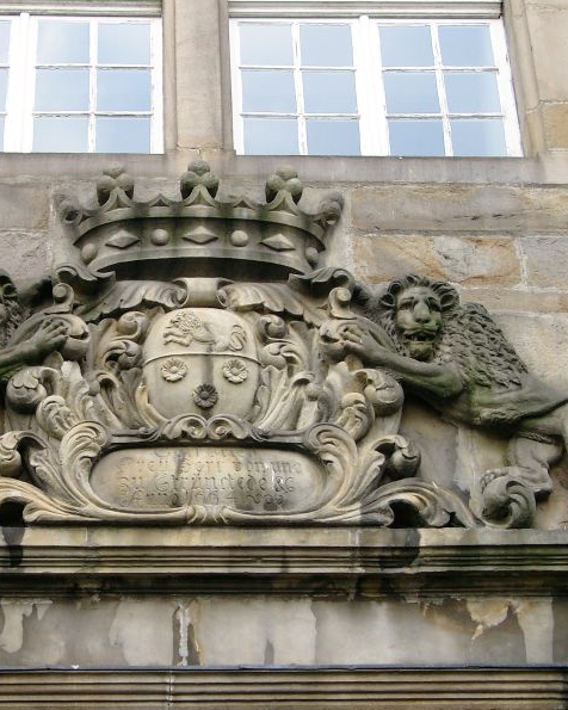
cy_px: 357
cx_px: 175
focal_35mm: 84
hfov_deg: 18.2
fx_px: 1765
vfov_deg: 22.7
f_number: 2.8
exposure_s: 1/83.4
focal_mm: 13.35
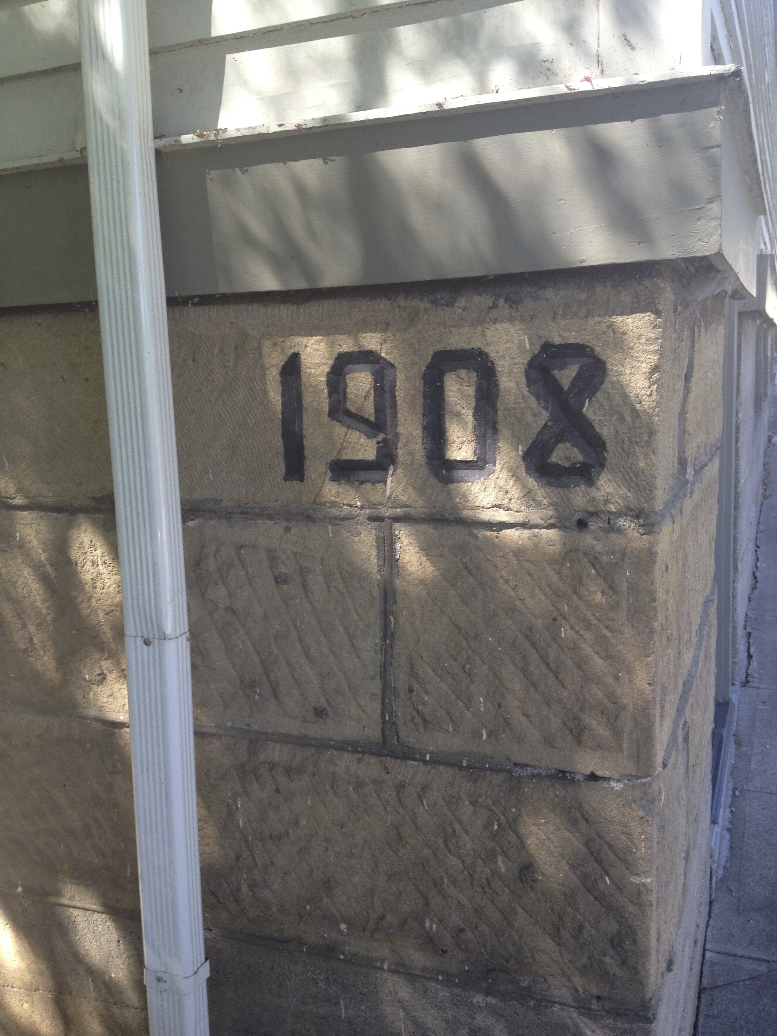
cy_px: 518
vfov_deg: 52.6
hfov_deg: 40.7
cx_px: 388
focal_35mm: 35
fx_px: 1047
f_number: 2.4
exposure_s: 1/120
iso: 64
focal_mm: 4.28
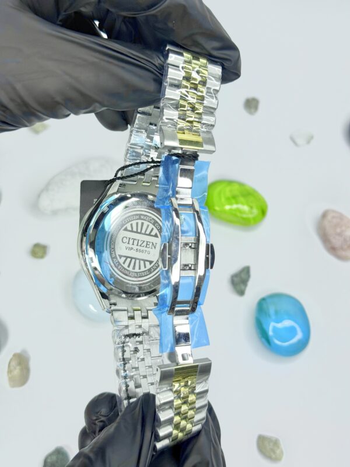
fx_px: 647
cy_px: 234
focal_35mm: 48
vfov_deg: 39.7
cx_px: 175
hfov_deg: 30.3
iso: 64
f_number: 1.78
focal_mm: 6.76
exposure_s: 1/278
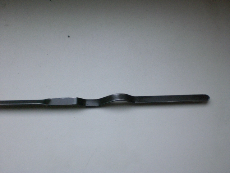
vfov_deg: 37.7
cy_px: 86
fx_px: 252
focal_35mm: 38
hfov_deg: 49.0
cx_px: 115
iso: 400
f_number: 3.1
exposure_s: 1/200
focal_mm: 6.3
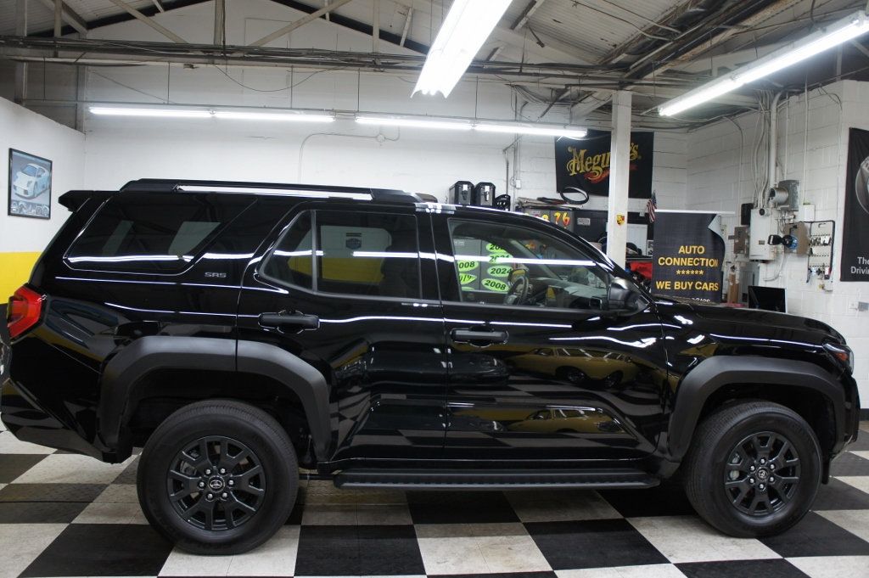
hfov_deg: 67.4
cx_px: 434
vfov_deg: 47.9
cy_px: 289
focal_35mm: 27
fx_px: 651
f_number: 3.5
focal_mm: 18
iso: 400
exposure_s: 1/30
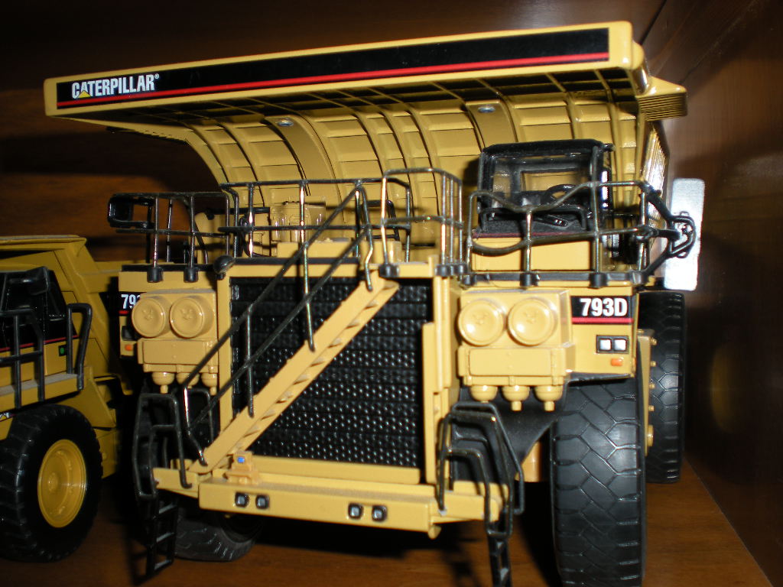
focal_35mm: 38
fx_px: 860
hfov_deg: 49.0
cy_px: 294
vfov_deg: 37.7
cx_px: 392
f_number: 3.1
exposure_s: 1/60
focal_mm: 6.3
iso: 64
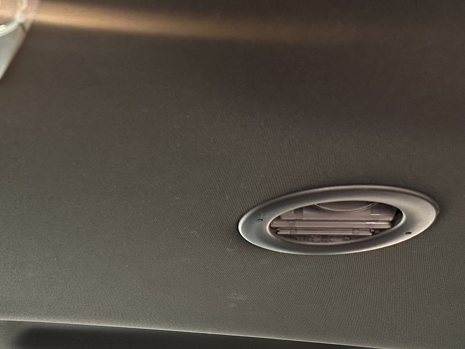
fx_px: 860
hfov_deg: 27.3
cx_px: -69
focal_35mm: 64
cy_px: 325
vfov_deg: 22.3
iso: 200
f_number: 1.78
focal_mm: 6.86
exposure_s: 1/121
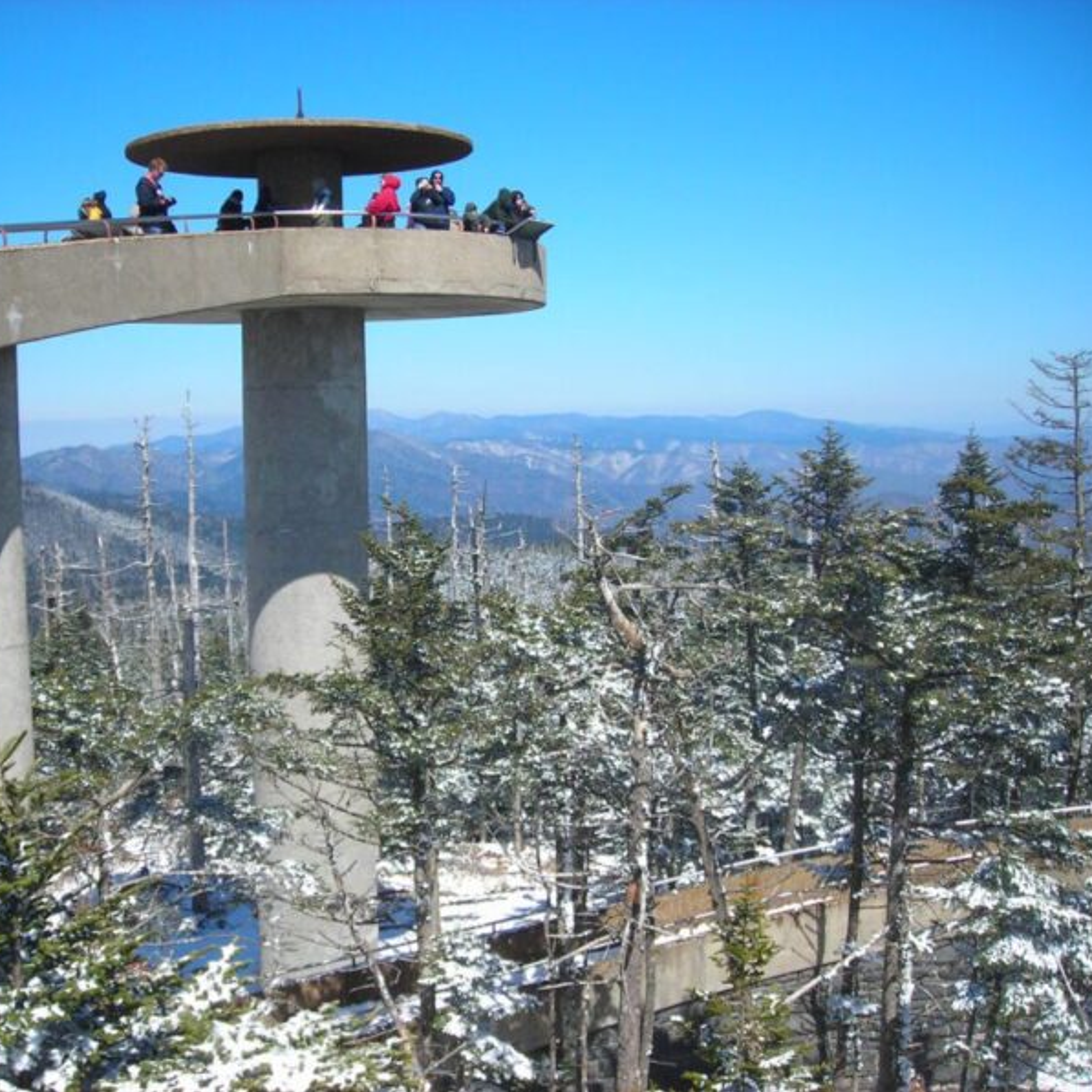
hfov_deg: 37.3
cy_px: 545
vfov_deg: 37.6
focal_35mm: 45
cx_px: 412
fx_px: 1606
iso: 70
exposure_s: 1/223
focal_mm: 6.3
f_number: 6.4
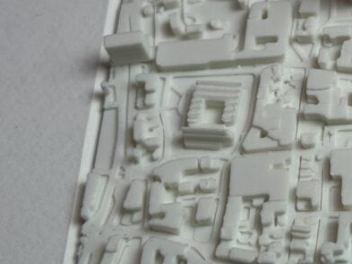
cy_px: 51
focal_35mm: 125
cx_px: 409
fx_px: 1271
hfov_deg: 15.3
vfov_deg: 11.8
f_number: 1.78
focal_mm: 6.76
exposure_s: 1/133
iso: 50
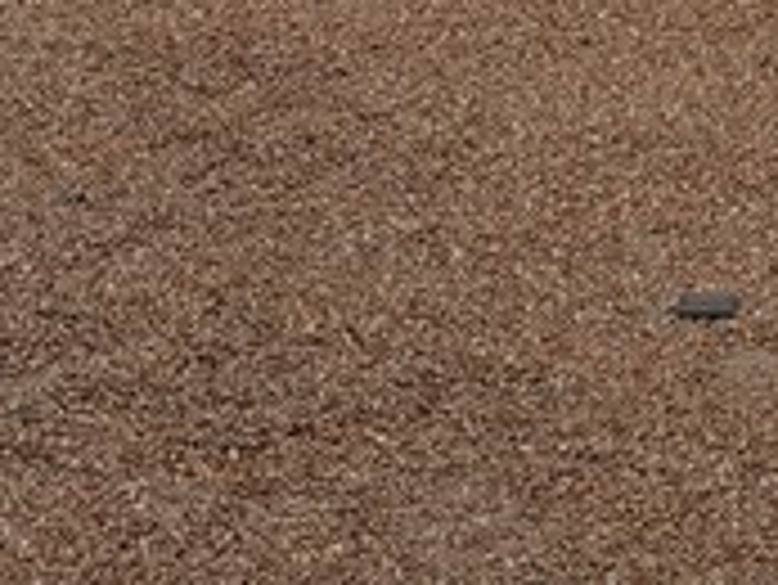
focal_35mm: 120
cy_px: -747
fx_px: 2699
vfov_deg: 10.8
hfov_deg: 15.1
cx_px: 1183
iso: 40
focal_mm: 4.2
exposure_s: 1/596
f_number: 1.7
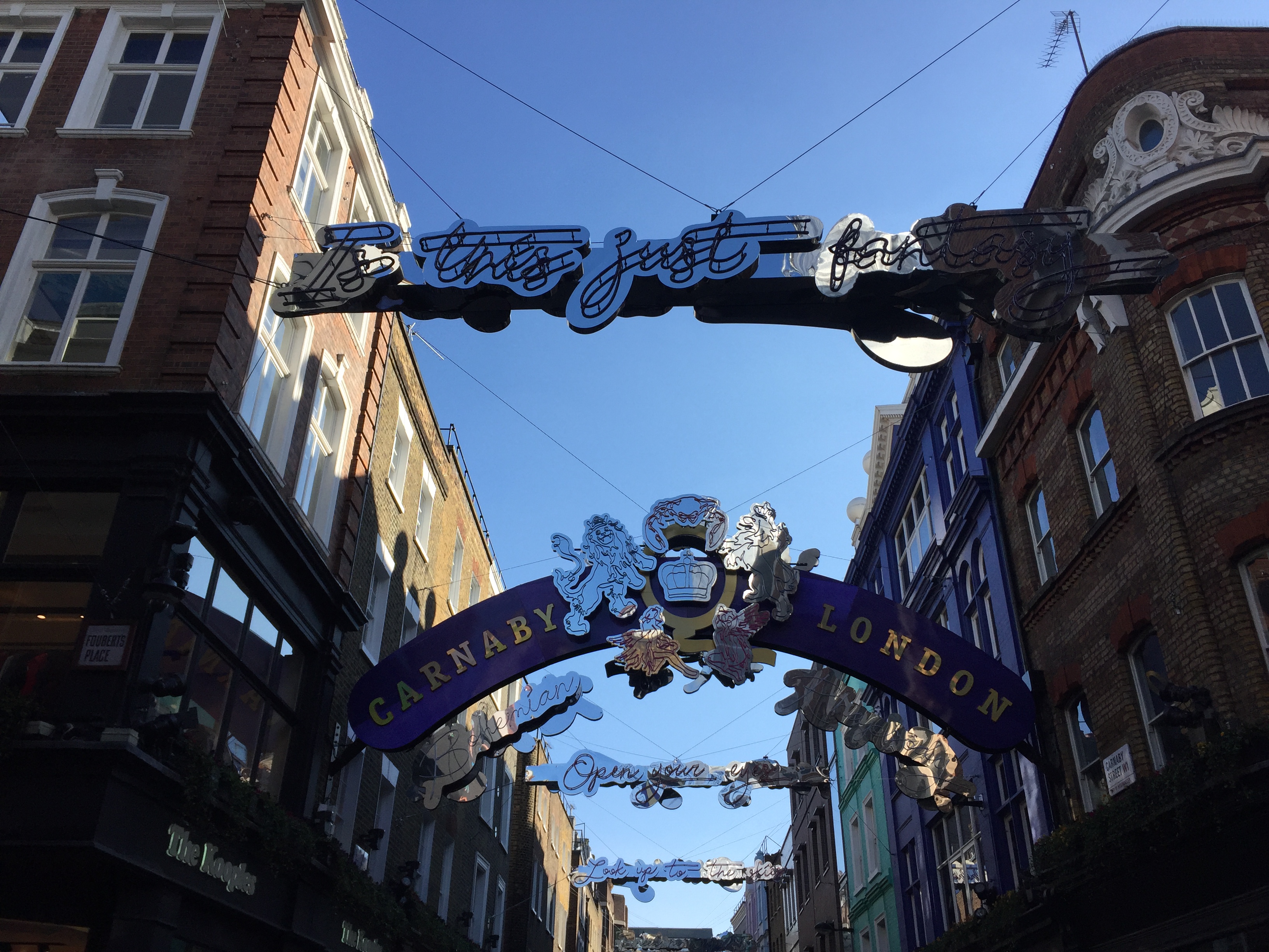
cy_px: 476
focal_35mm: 29
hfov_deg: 61.7
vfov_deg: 48.2
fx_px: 1063
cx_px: 634
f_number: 2.2
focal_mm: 4.15
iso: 32
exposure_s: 1/1412
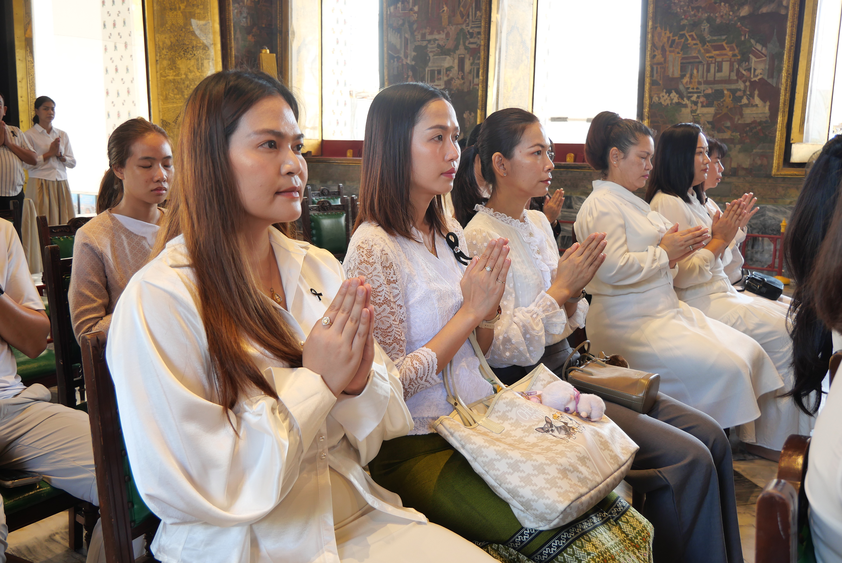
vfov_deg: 37.9
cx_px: 421
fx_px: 819
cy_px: 282
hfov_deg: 54.4
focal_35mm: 35
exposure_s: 1/13
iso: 200
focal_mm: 17
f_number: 3.8
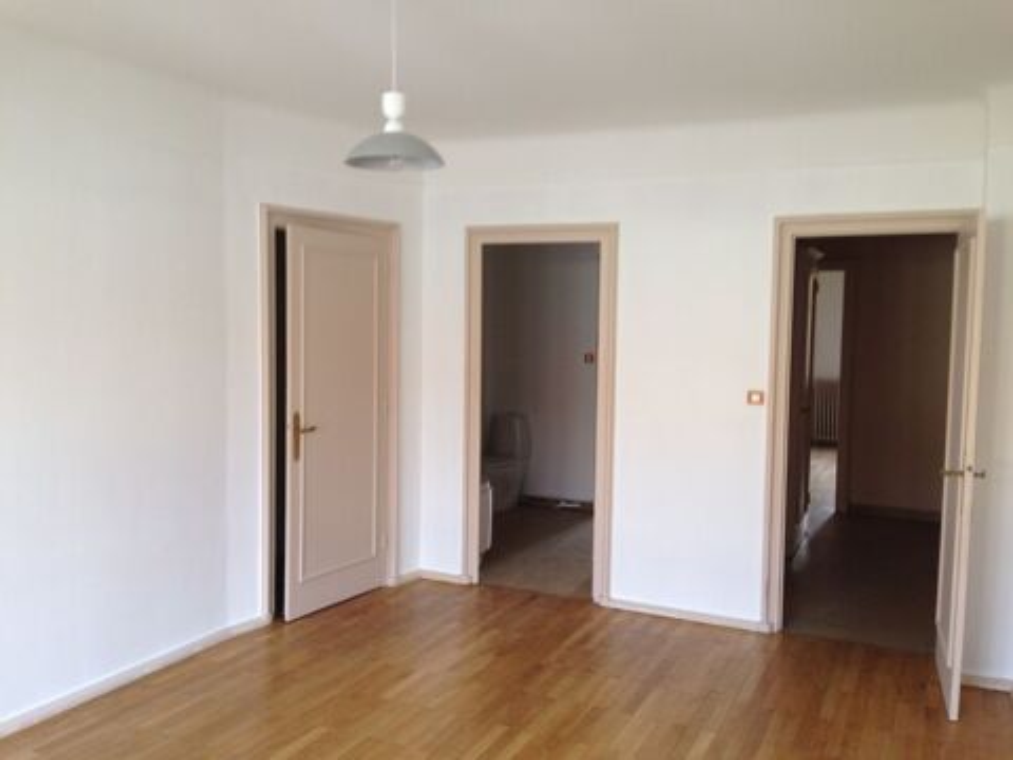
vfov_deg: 42.9
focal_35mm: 33
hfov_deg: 55.4
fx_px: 966
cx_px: 506
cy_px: 380
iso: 50
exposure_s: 1/40
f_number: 2.4
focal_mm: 4.12
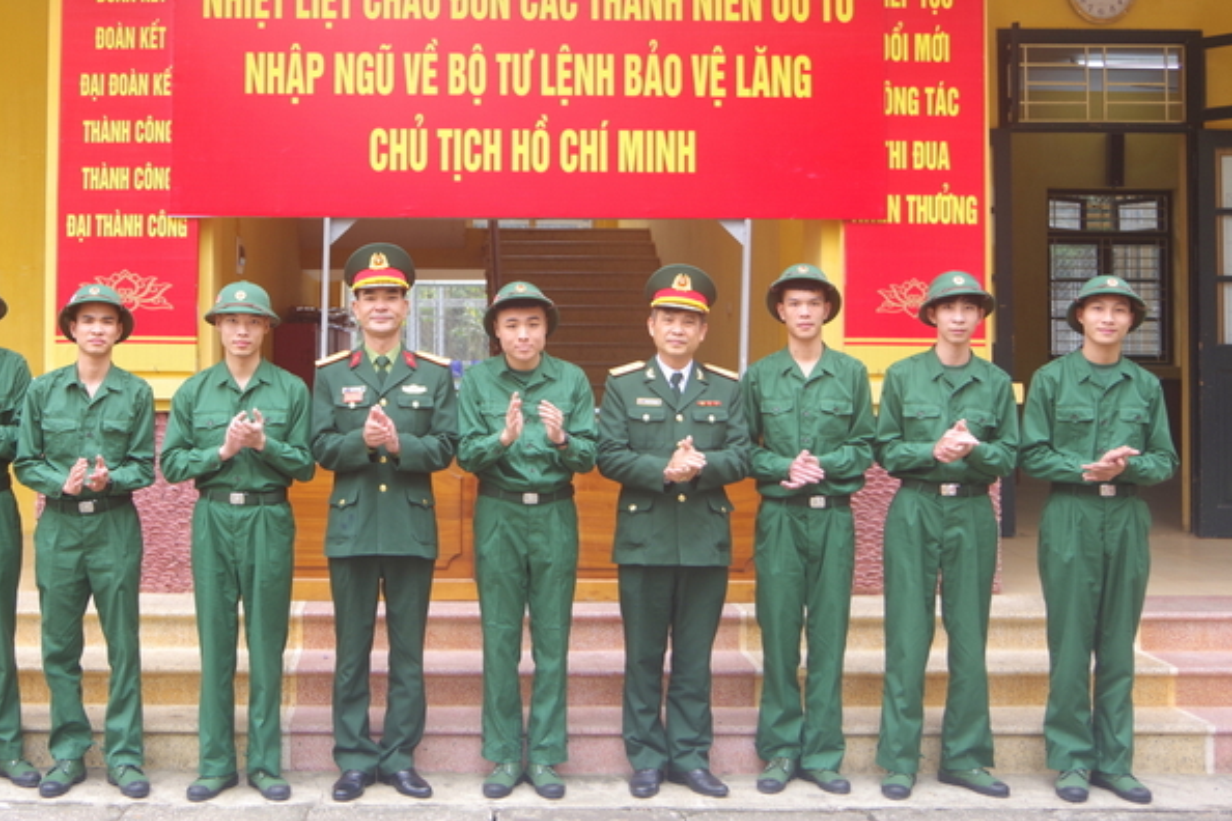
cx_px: 386
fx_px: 1608
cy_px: 276
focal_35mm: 47
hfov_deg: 41.2
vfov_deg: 28.5
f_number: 4
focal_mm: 21
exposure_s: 1/80
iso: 100
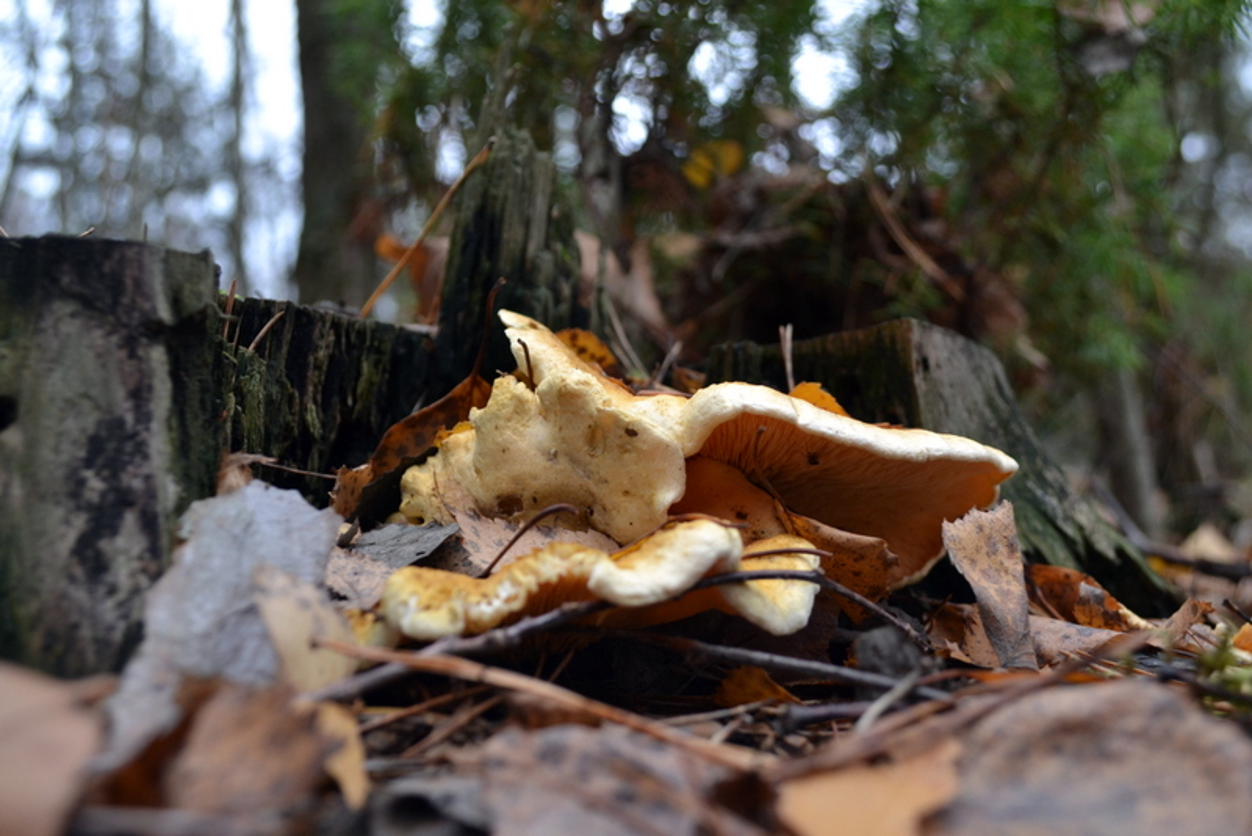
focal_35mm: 39
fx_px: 1357
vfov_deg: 34.2
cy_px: 418
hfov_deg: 49.5
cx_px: 626
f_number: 6.3
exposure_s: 1/60
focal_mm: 26
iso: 400
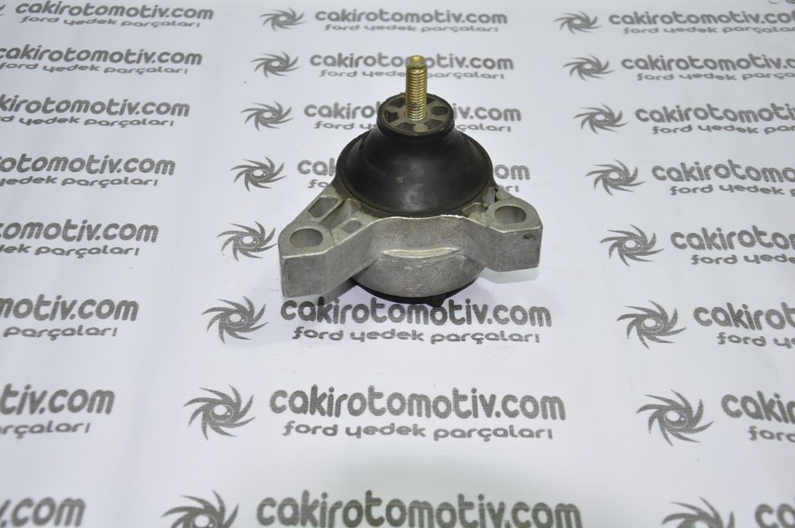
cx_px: 398
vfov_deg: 26.4
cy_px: 264
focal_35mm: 51
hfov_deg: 38.9
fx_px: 1125
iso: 200
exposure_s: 1/40
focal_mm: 34
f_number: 5
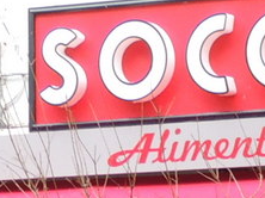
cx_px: 309
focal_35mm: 310
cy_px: 546
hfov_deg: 6.4
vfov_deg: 4.6
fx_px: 2371
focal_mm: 7.6
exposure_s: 1/50
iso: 110
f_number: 3.4
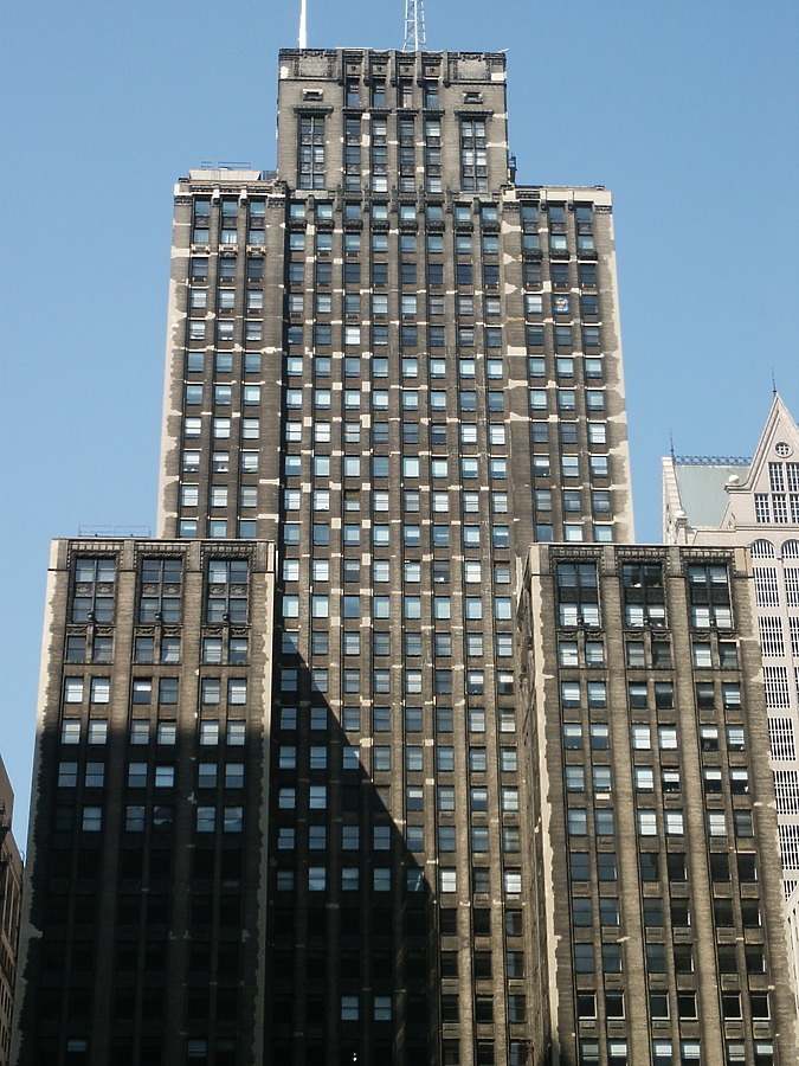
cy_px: 533
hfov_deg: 21.9
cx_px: 400
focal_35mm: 67
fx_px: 2062
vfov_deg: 29.0
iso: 64
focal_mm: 13.87
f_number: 8
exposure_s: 1/125
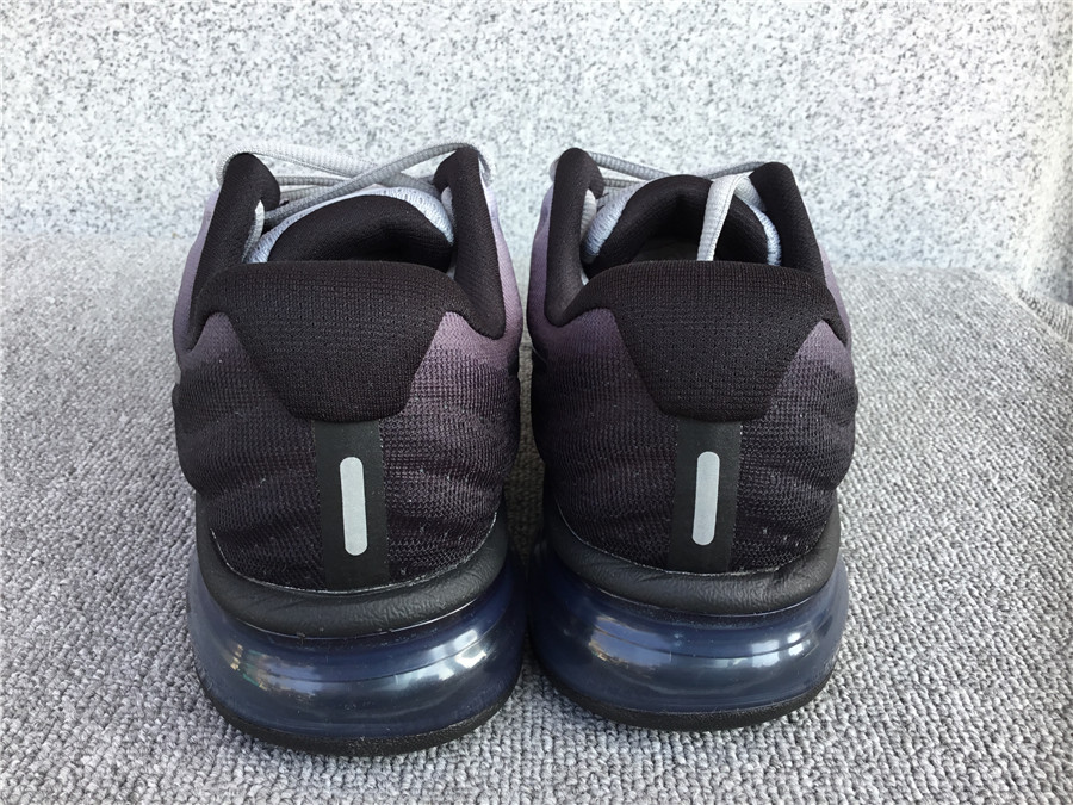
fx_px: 961
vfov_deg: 45.4
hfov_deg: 58.4
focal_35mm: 31
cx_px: 536
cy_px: 402
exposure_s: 1/103
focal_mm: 3.3
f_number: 2.4
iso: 25
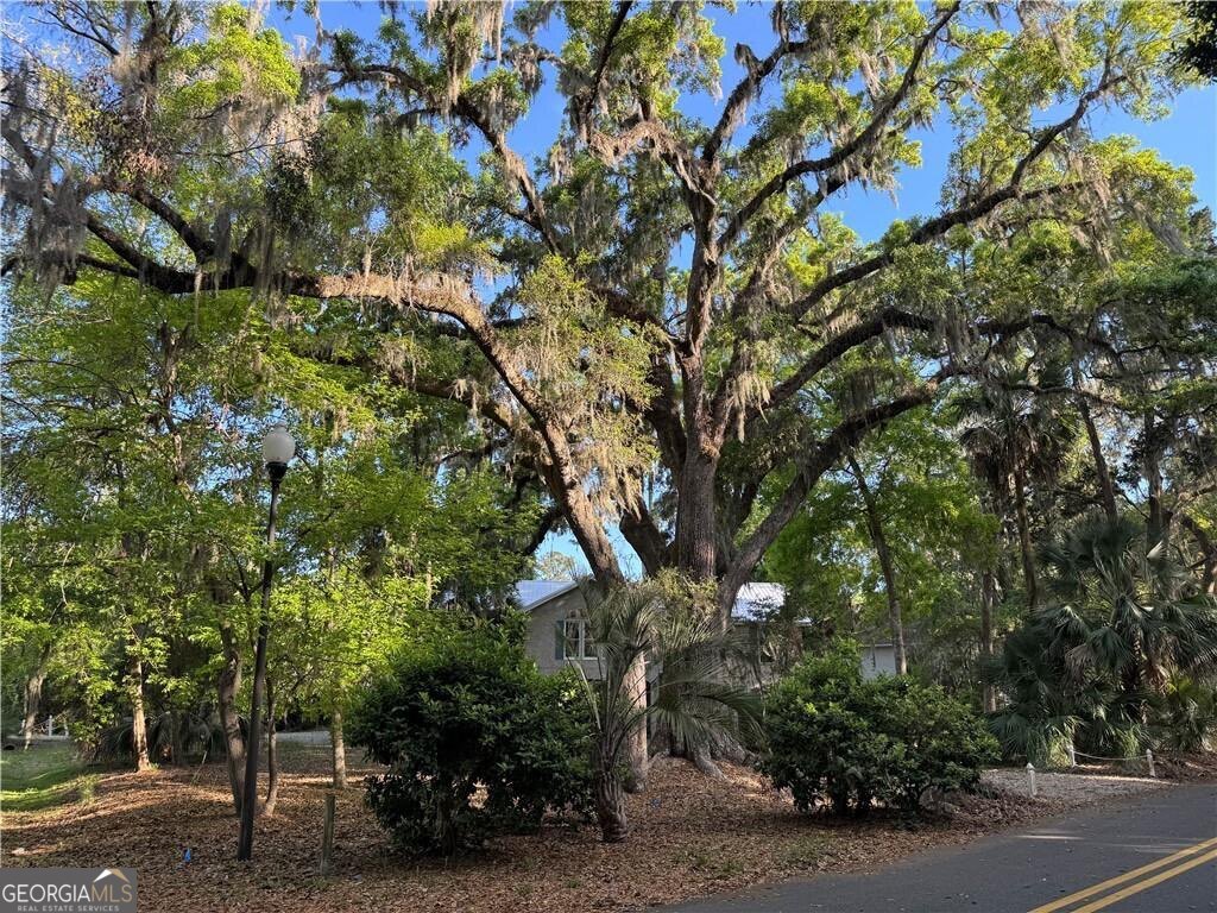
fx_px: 844
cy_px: 456
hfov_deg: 71.6
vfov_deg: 56.8
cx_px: 608
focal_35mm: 24
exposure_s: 1/514
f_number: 1.78
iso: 80
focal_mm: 6.76
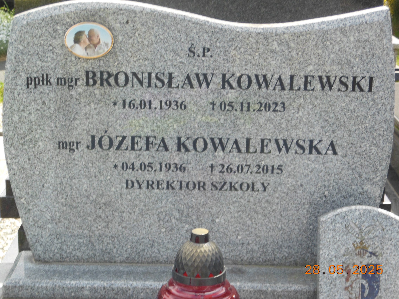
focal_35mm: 76
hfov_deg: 25.7
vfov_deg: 19.4
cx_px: 200
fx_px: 876
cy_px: 150
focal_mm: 13.6
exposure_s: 1/400
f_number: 4.4
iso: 125
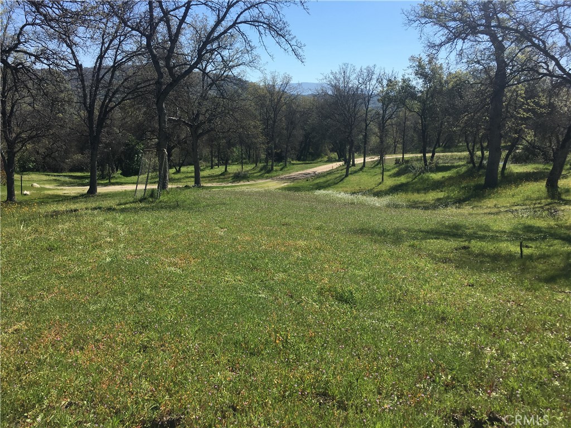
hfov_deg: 61.7
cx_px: 286
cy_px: 214
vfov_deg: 48.2
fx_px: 478
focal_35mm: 29
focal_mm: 4.15
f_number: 2.2
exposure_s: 1/1374
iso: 25
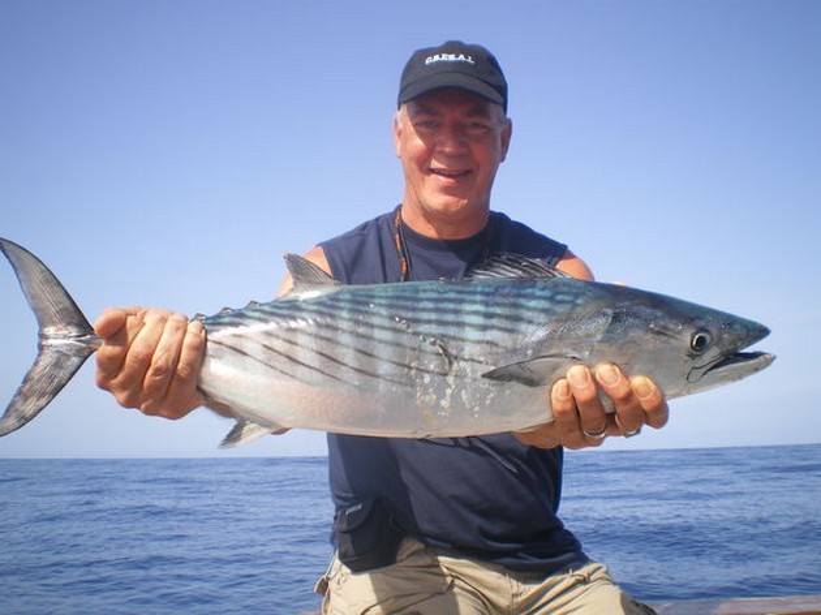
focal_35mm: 36
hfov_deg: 51.4
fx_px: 853
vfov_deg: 39.6
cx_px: 410
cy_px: 308
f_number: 4.6
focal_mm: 6.3
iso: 50
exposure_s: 1/320
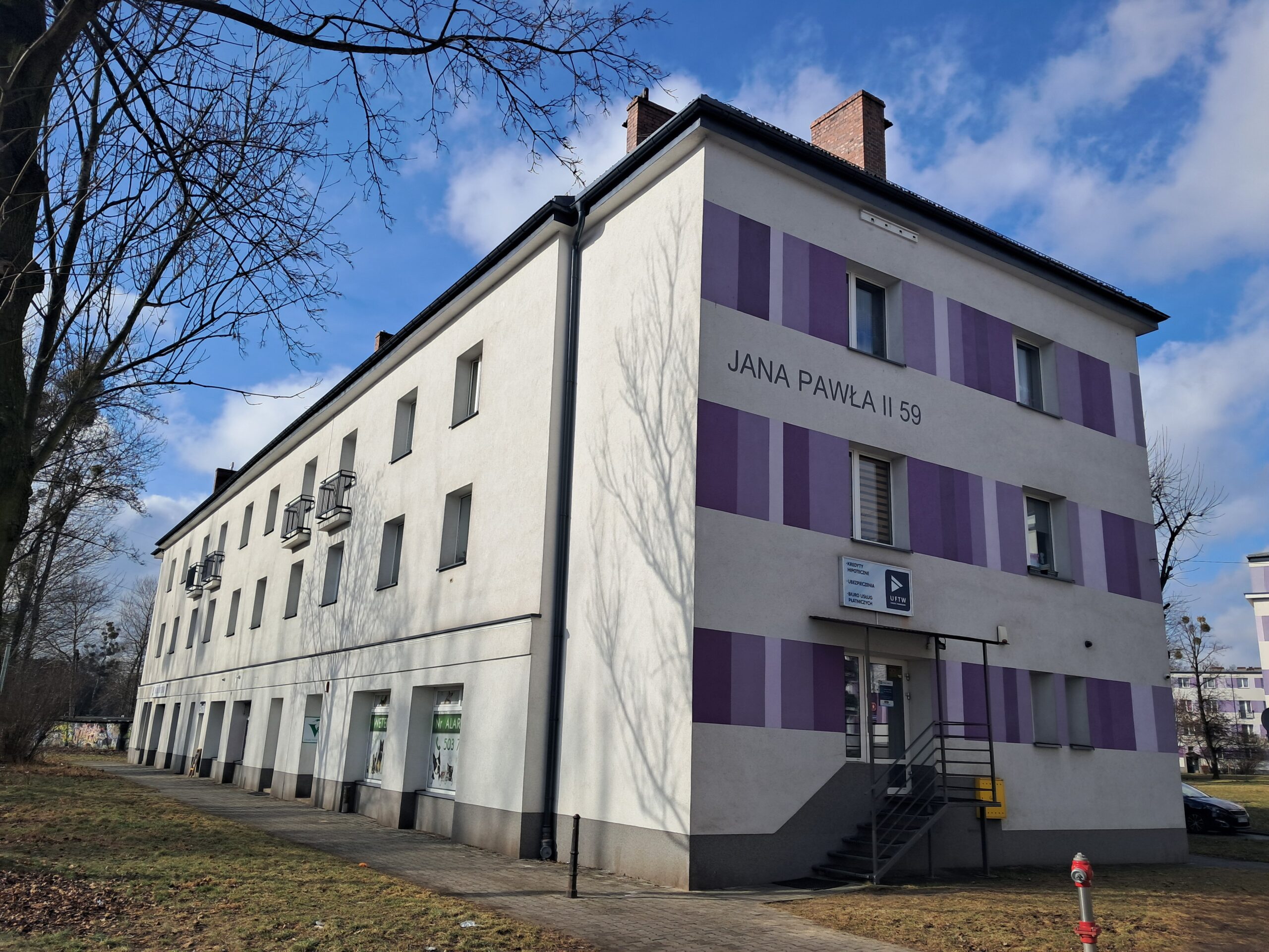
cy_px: 476
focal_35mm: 27
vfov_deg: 51.4
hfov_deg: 65.3
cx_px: 634
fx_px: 990
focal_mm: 4
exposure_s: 1/824
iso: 50
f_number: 1.8
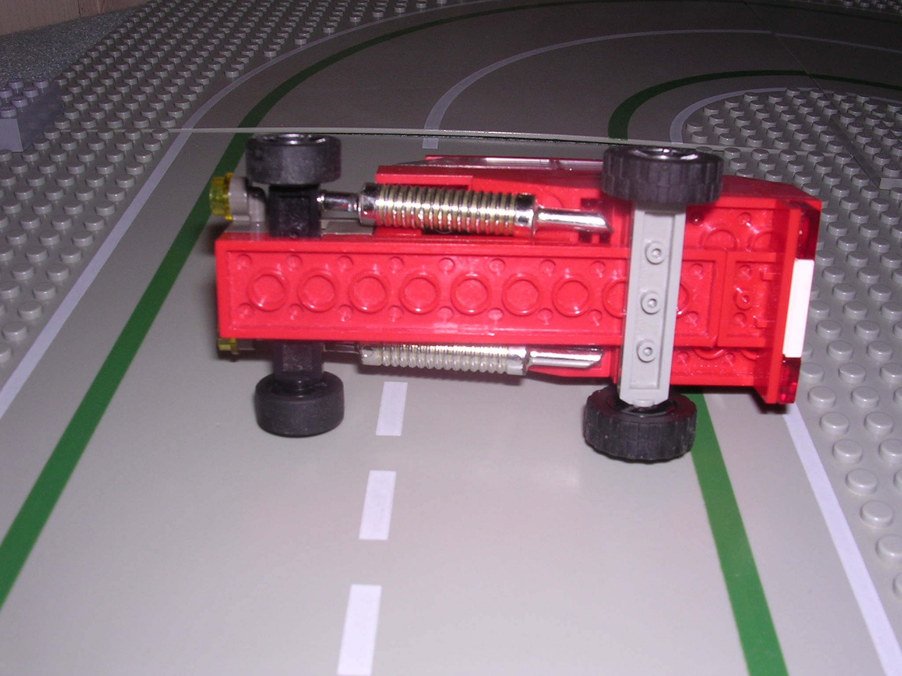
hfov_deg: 49.0
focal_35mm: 38
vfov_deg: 37.7
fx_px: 990
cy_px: 338
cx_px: 451
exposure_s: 1/60.1
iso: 100
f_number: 5.6
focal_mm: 5.8
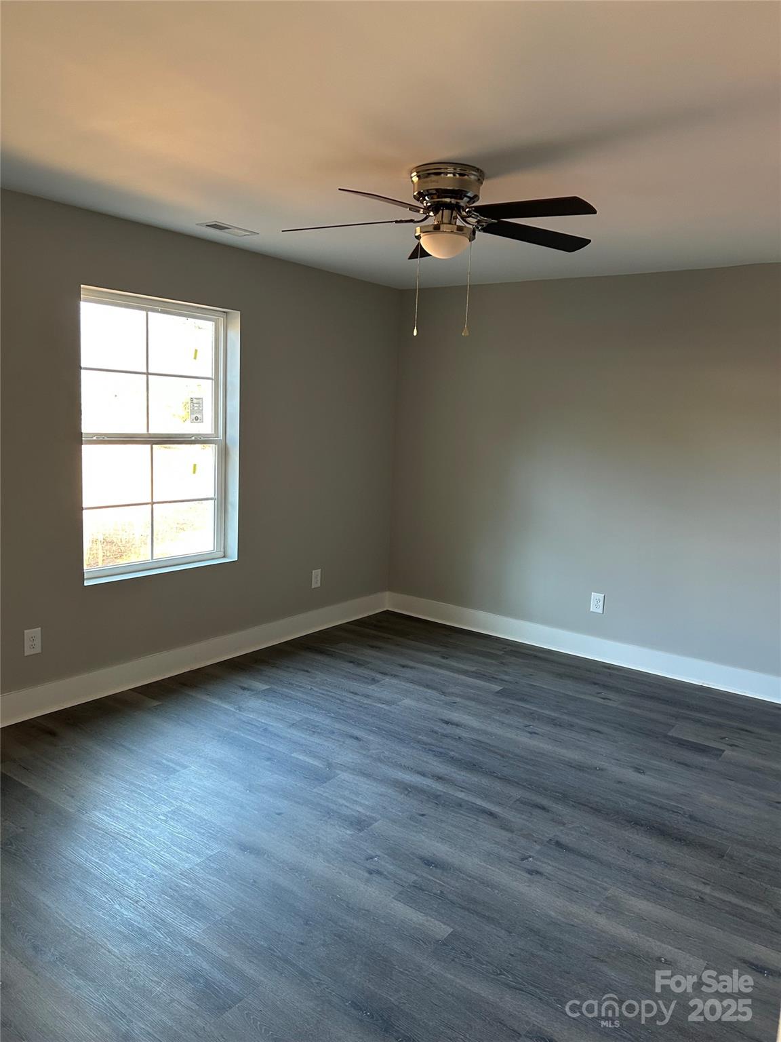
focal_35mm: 26
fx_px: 782
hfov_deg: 53.1
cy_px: 521
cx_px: 390
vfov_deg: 67.3
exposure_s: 1/60
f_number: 1.5
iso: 160
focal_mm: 5.7
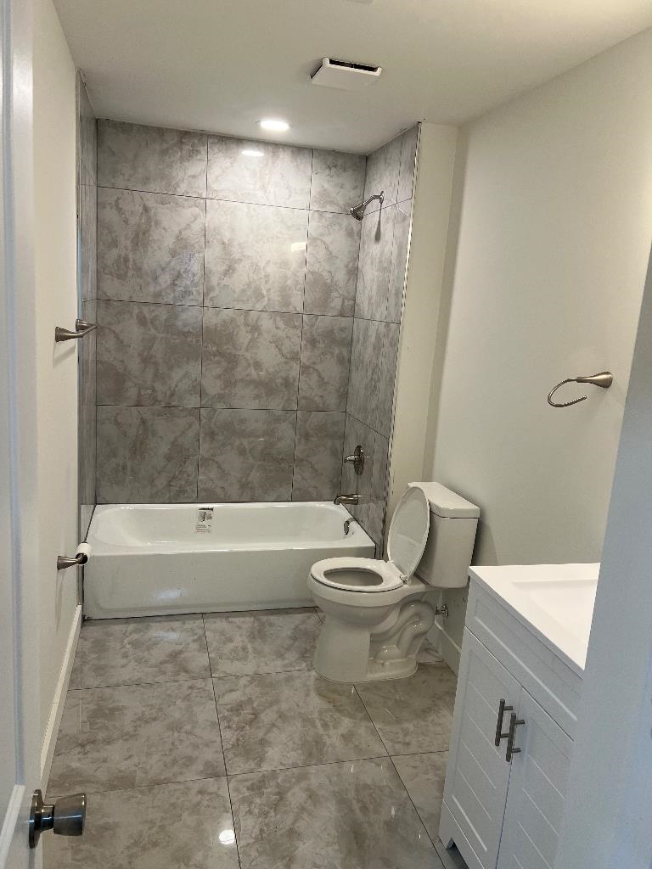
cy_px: 434
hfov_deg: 53.1
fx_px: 653
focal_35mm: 26
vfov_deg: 67.3
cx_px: 326
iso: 100
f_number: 1.5
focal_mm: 5.7
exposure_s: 1/120
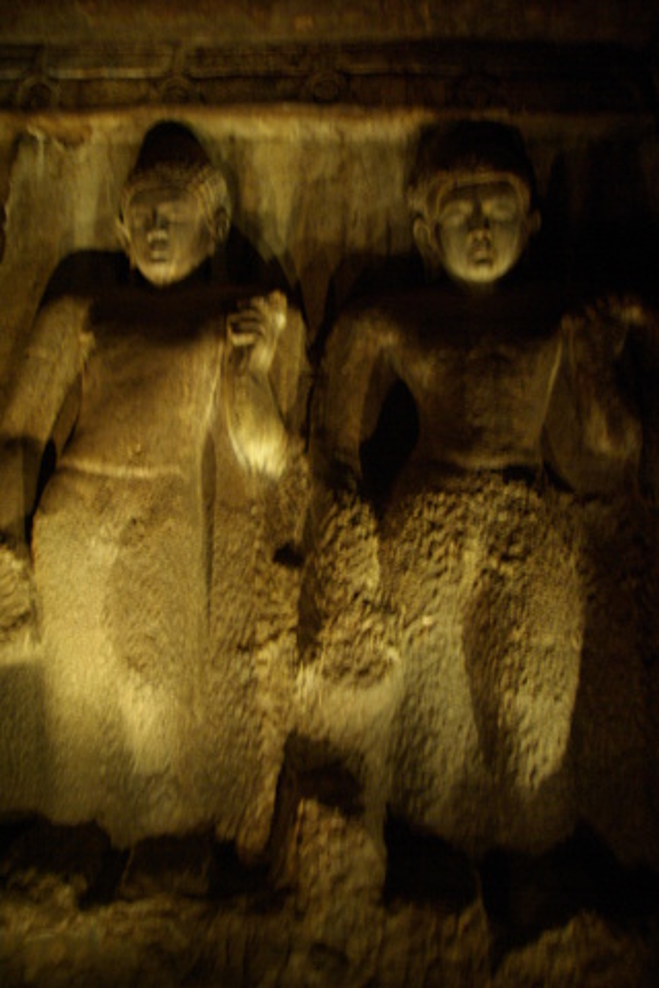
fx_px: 741
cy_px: 494
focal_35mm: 27
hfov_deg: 47.9
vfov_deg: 67.4
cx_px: 330
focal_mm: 18
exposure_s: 1/3.33
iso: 800
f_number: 3.5
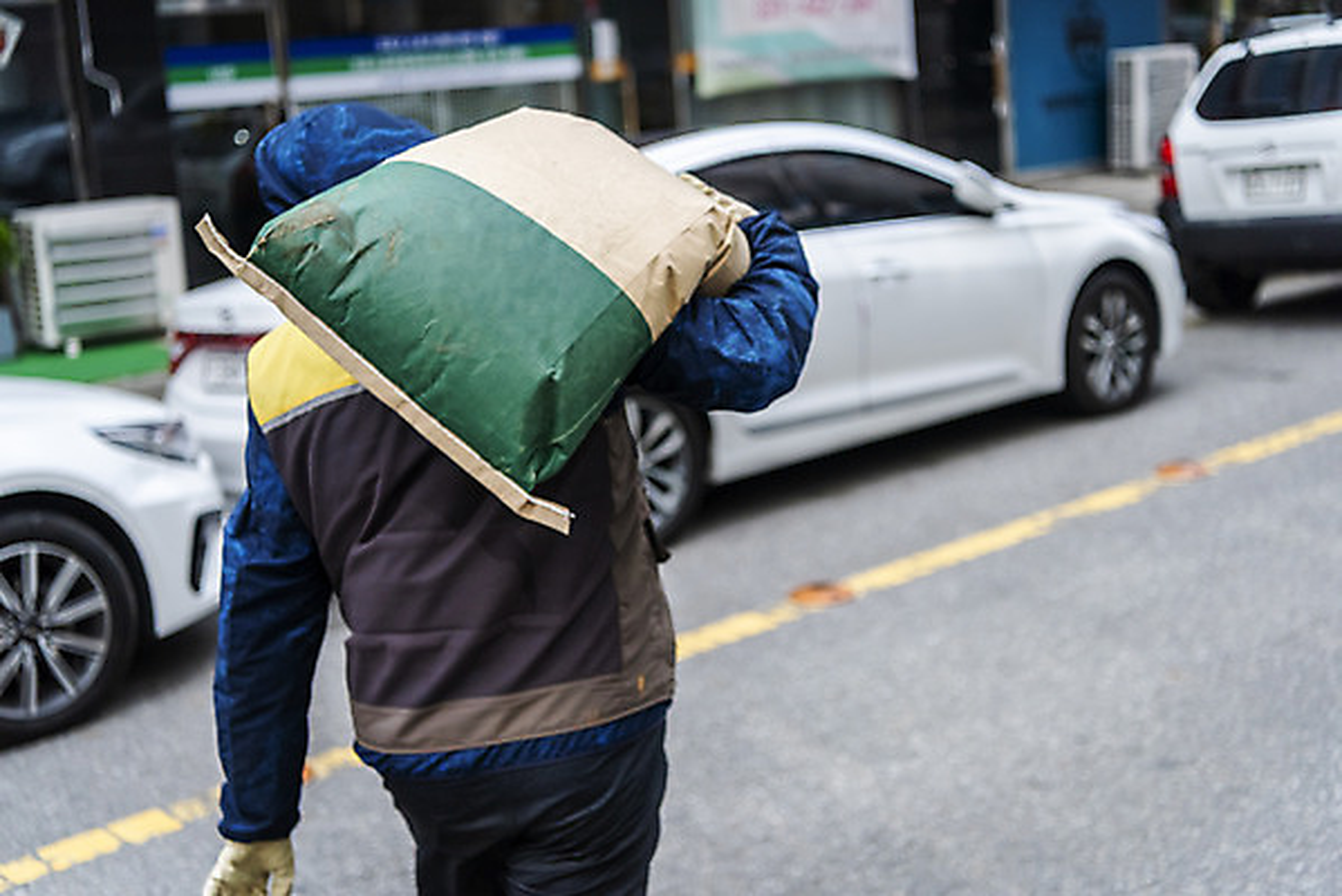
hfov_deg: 39.6
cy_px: 448
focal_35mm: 50
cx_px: 671
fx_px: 1865
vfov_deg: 27.0
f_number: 2.8
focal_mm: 50
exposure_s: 1/6400
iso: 640
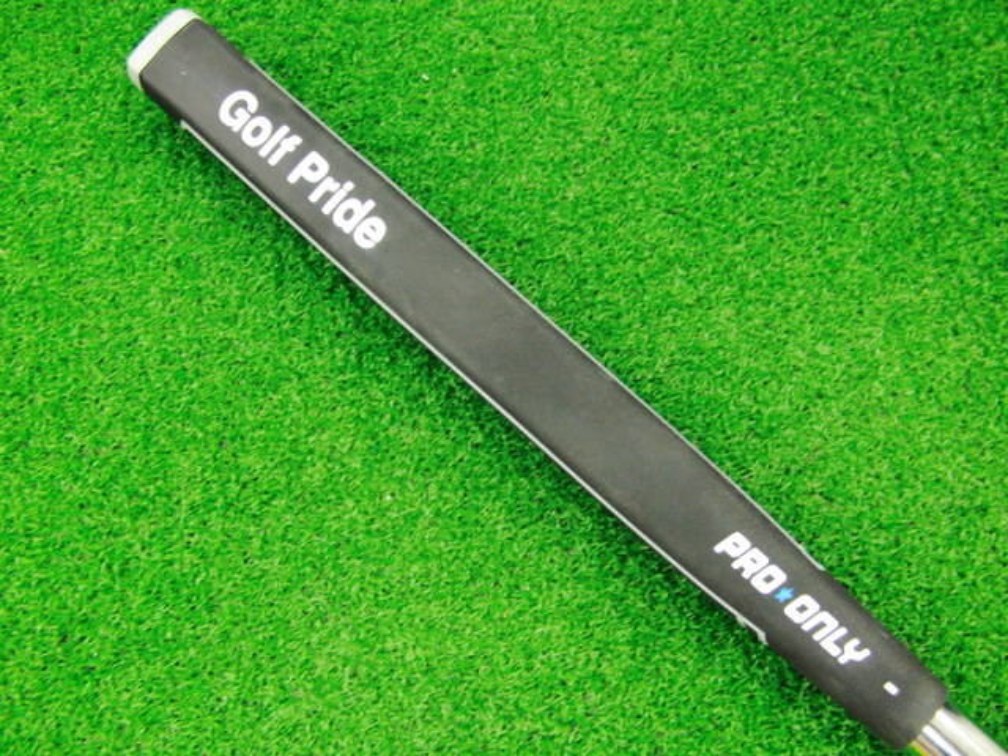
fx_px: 1077
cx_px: 504
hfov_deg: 50.1
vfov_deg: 38.7
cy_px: 378
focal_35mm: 37
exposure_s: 1/20
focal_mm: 6.42
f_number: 3.6
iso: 400
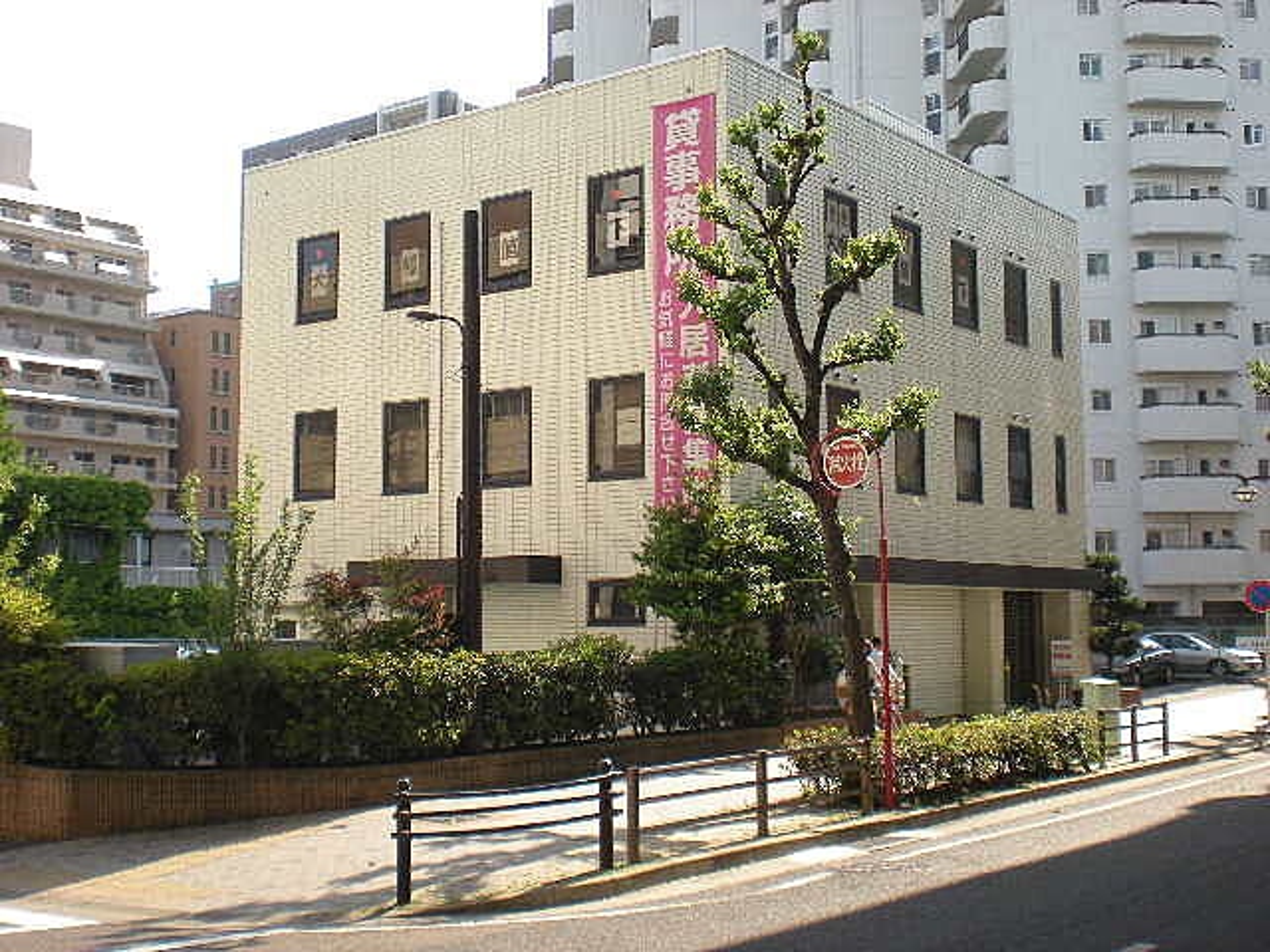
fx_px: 1614
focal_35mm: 44
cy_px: 476
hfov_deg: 42.9
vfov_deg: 32.9
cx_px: 635
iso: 89
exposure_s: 1/202
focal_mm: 7.4
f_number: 4.9
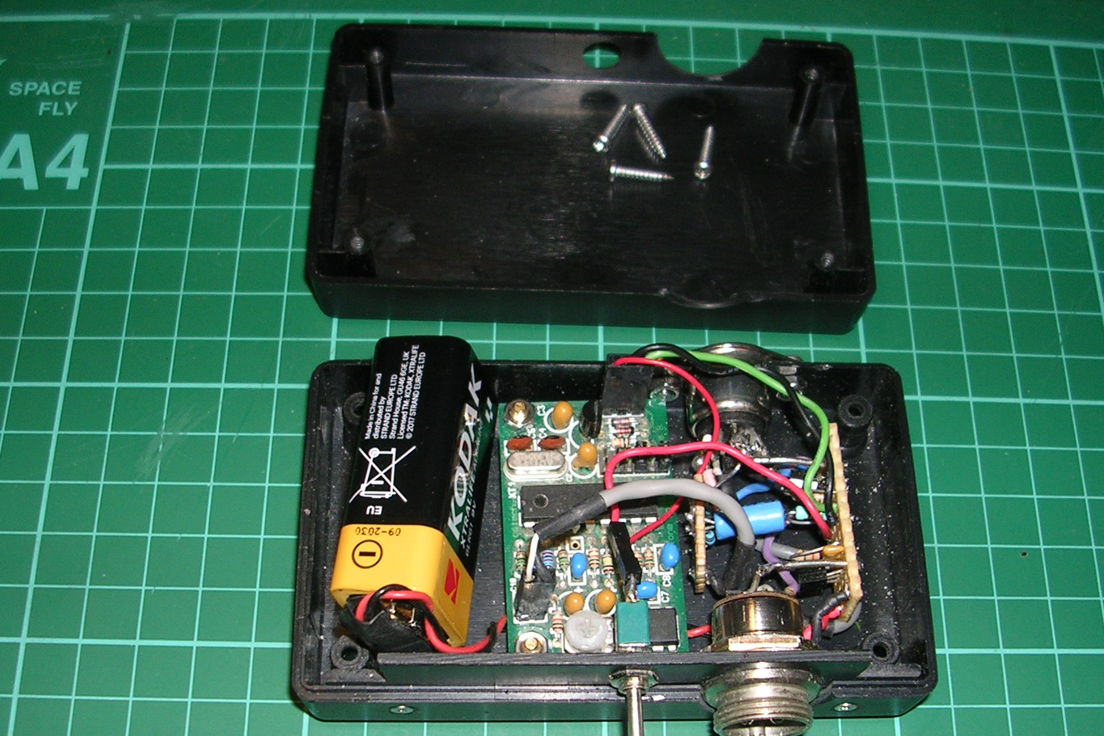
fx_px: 1472
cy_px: 487
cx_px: 594
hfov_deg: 41.1
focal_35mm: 48
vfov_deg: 27.9
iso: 50
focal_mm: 5.8
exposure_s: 1/60.1
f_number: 2.8
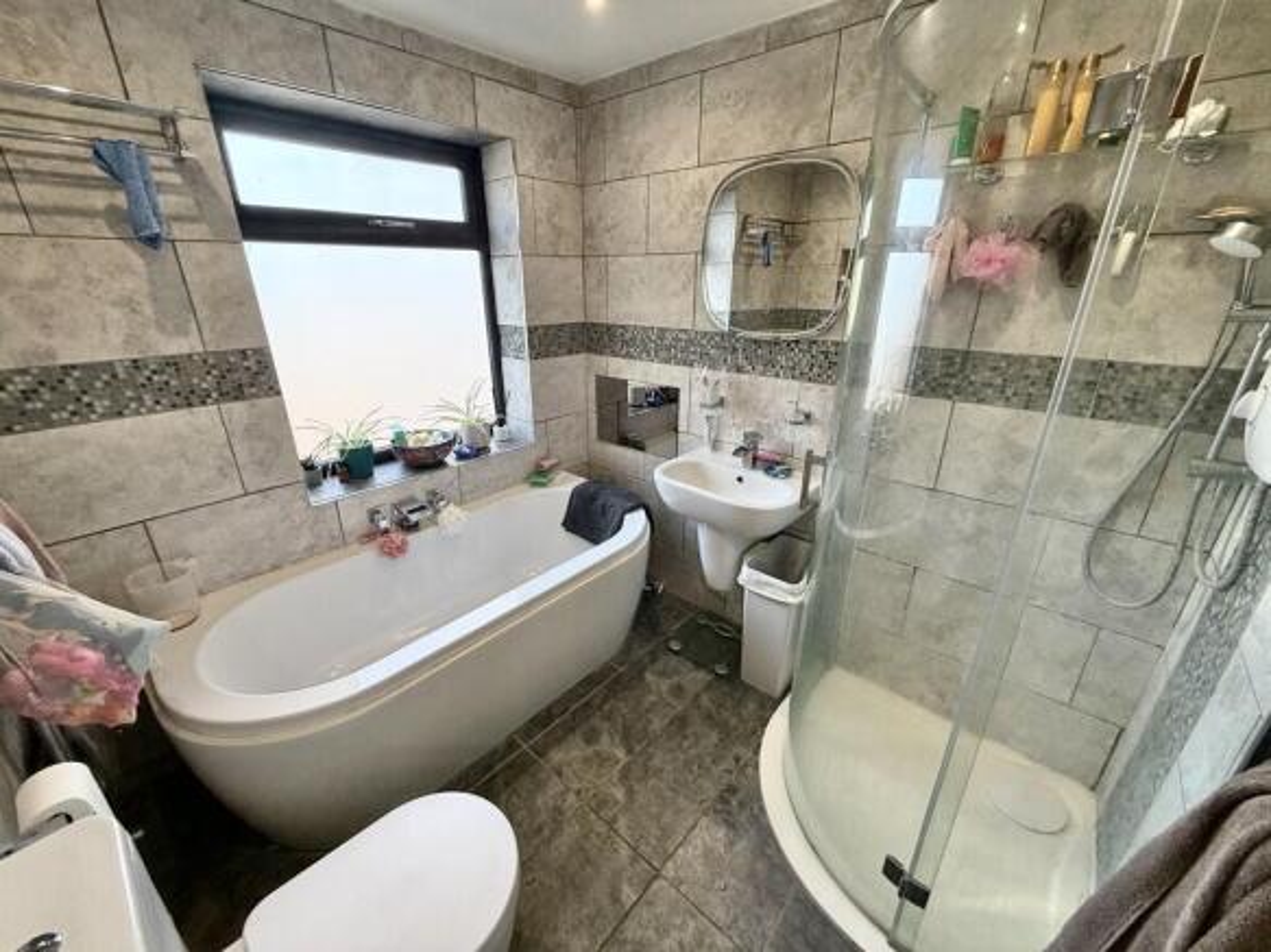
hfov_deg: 102.1
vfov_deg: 85.7
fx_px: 514
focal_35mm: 14
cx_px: 636
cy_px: 476
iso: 160
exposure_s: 1/50
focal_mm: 2.22
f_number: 2.2
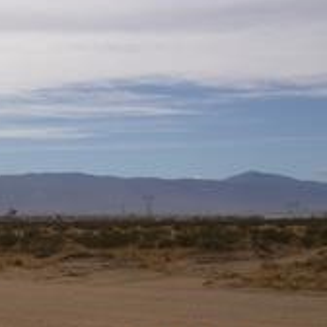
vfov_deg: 16.7
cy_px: 132
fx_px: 1111
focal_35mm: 104
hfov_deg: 16.5
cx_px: 20
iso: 100
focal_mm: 10.3
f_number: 13.18
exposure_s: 1/150
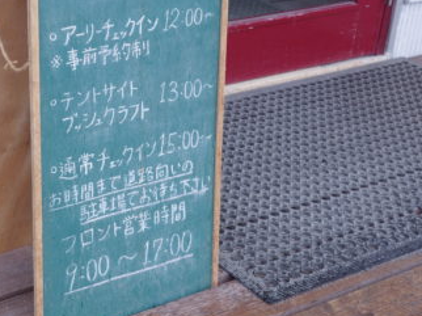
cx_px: 79
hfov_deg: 24.9
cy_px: 111
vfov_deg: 19.1
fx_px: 938
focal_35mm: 77
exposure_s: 1/400
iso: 200
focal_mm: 26
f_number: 5
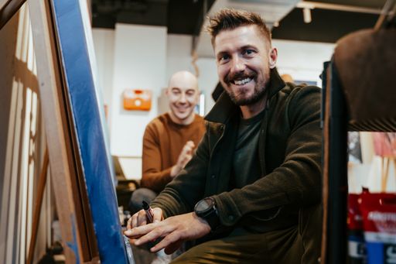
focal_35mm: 32
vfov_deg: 41.1
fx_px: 352
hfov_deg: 58.7
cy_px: 132
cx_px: 198
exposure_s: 1/125
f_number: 2.8
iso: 640
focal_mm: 32
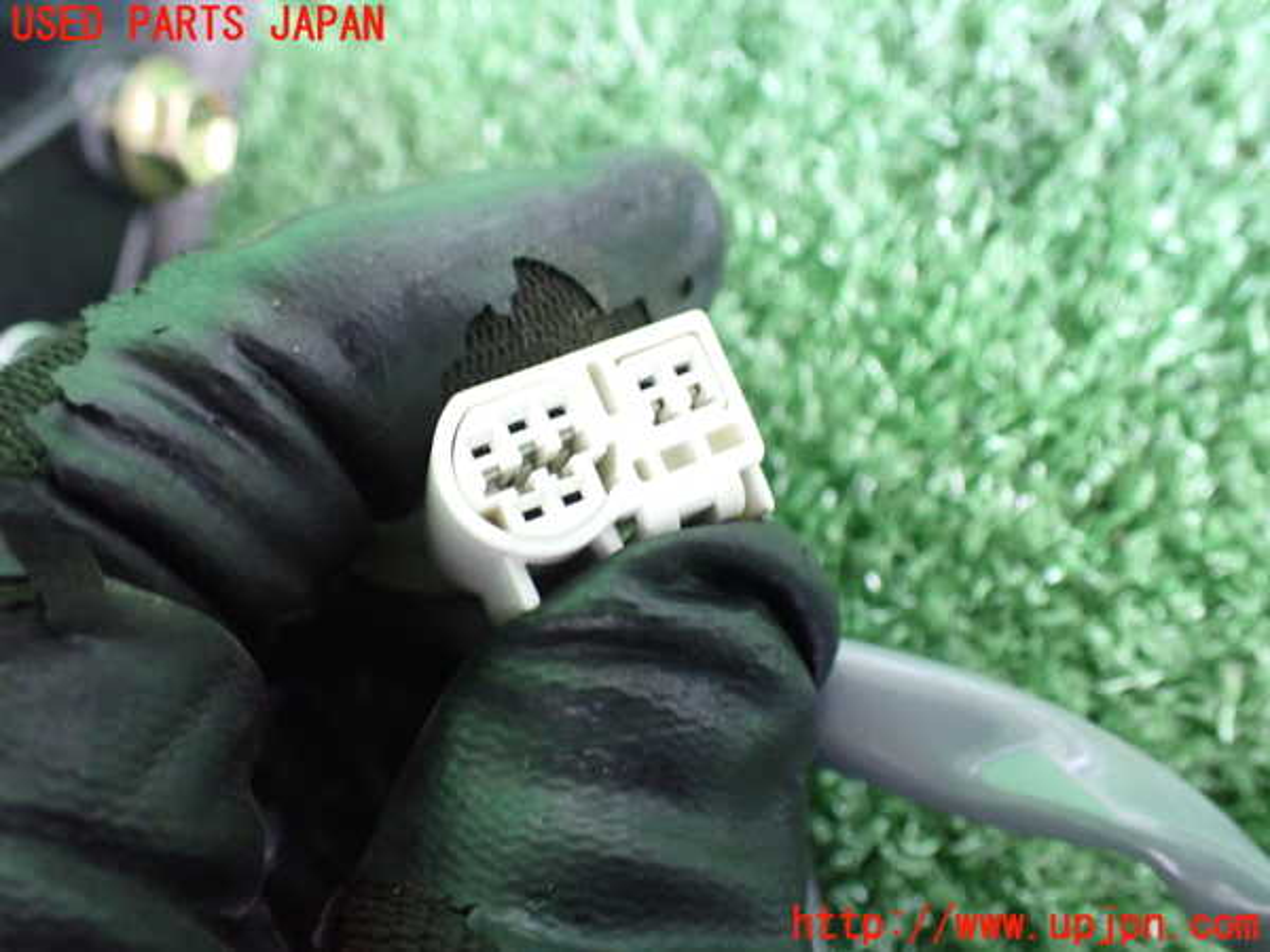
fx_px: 1101
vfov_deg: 46.8
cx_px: 635
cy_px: 476
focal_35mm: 30
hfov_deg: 60.0
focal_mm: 5.4
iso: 1000
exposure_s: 1/30
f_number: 2.3
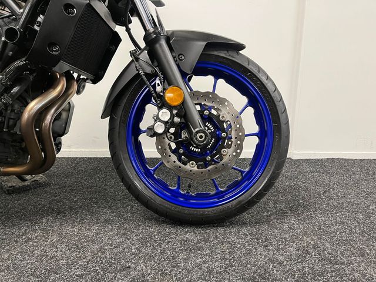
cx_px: 188
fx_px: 282
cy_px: 141
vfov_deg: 53.1
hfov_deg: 67.3
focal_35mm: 26
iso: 200
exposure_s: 1/50
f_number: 1.6
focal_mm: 5.1
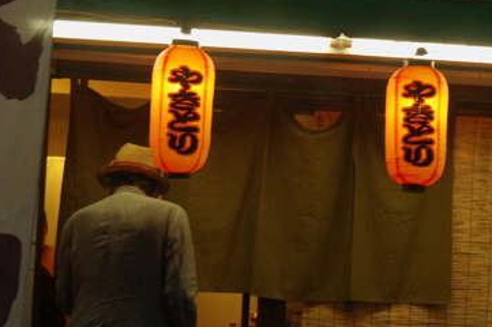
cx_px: 331
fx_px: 2321
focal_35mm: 170
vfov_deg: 8.1
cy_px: 172
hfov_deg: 12.1
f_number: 4
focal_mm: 40
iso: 1600
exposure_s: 1/250
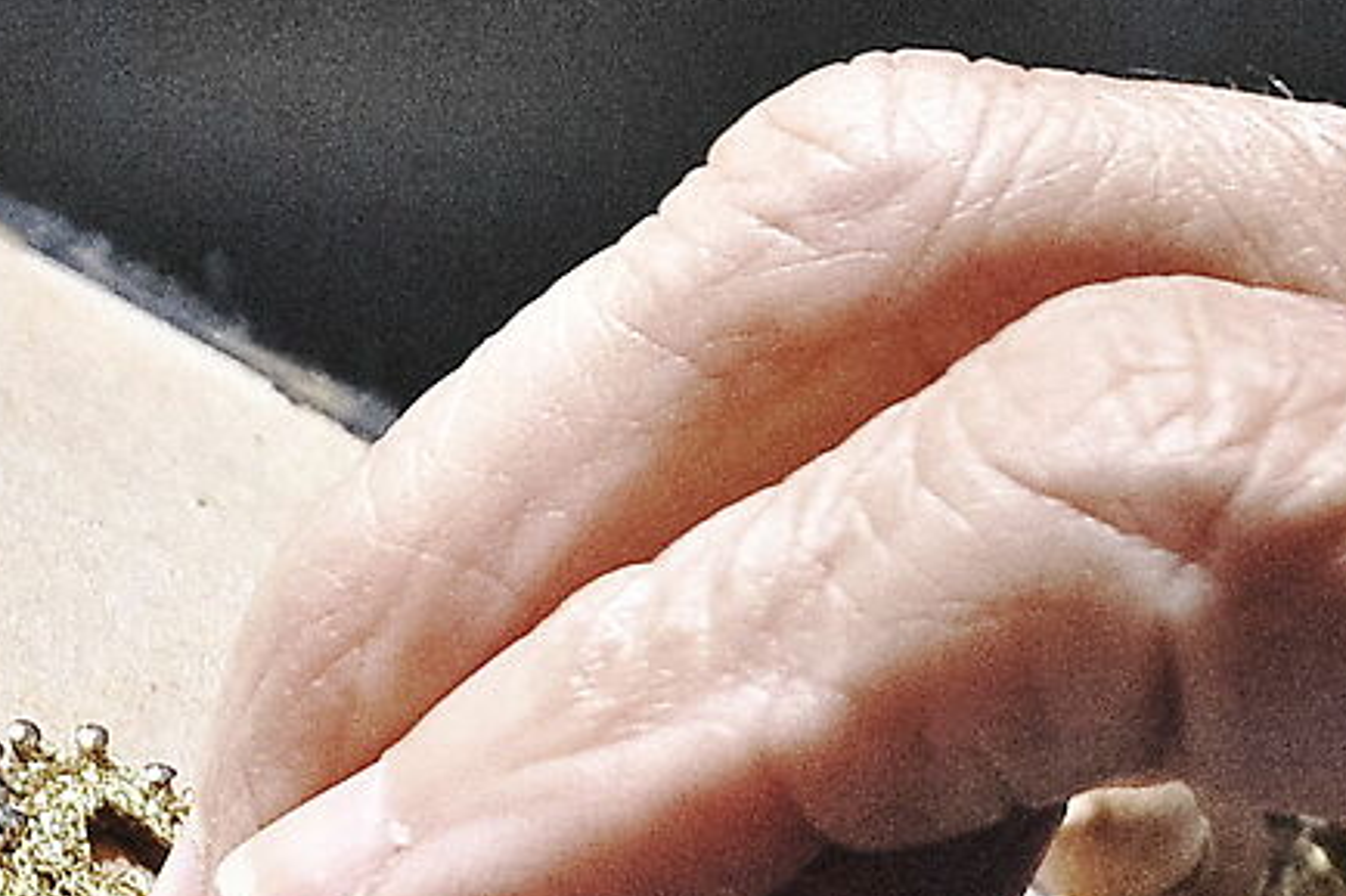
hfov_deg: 3.1
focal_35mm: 663
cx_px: 102
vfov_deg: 2.1
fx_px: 24778
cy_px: 1632
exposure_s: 1/8000
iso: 640
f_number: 9
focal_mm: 120
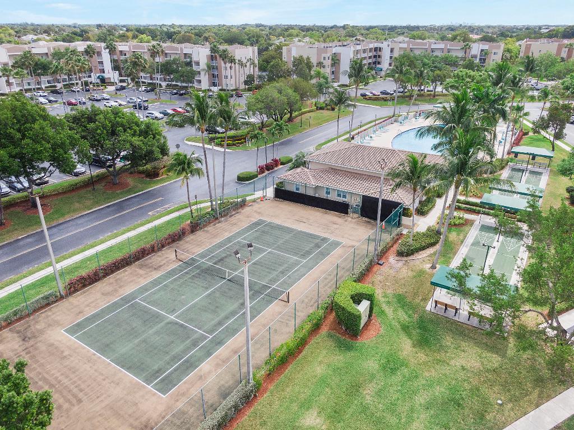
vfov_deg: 56.8
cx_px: 287
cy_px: 215
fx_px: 398
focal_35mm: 24
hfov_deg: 71.6
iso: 100
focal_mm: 4.39
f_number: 2.8
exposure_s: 1/1000
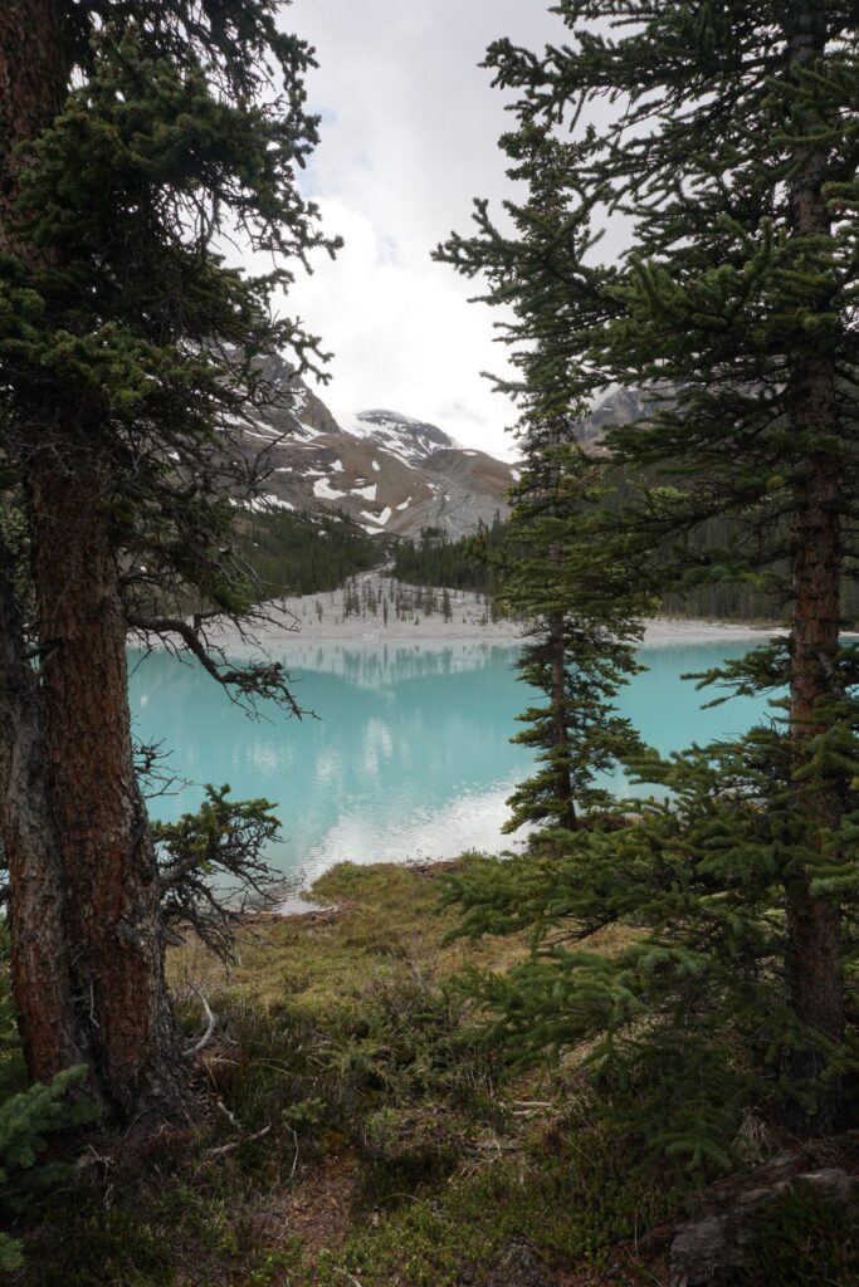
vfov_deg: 73.7
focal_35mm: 24
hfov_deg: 53.1
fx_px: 859
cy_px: 644
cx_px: 430
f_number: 14
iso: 100
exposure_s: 1/100
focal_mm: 16
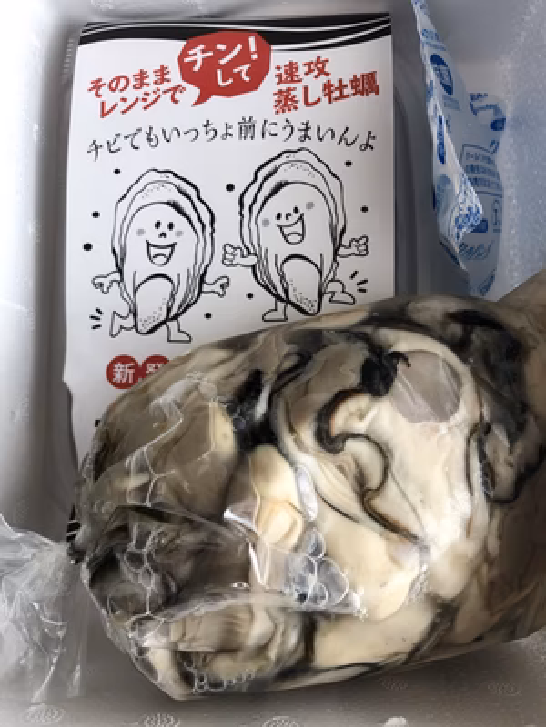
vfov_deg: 63.4
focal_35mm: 28
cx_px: 273
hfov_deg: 49.7
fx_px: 589
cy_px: 364
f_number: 1.8
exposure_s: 1/120
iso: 50
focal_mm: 3.99
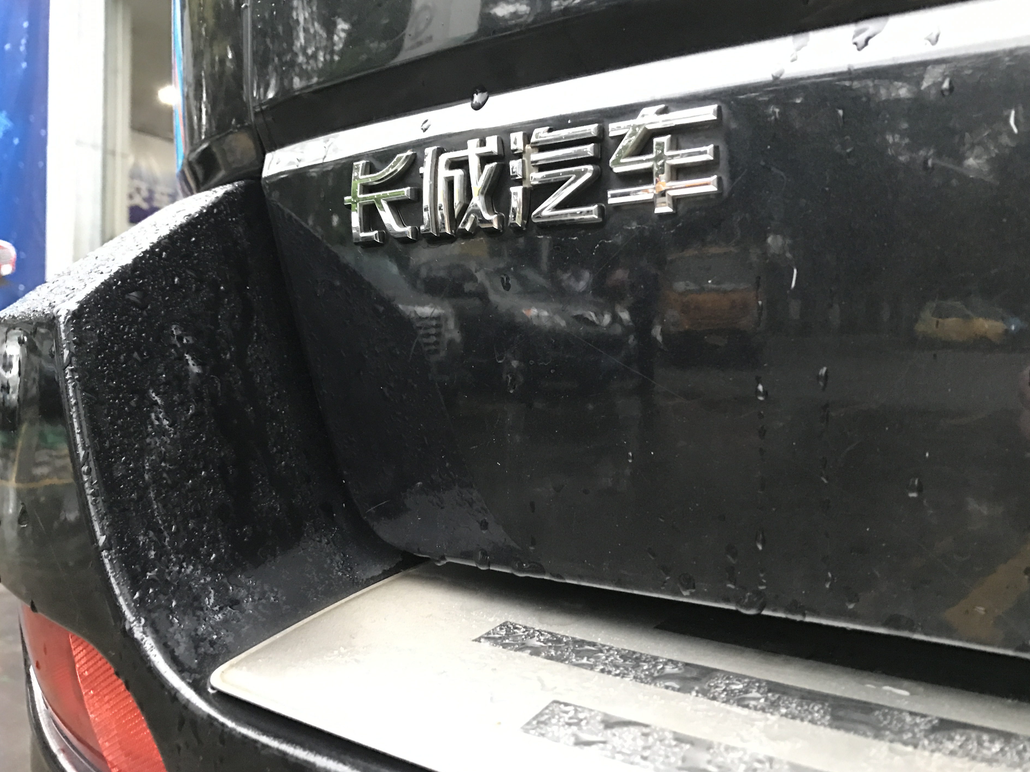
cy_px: 369
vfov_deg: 46.8
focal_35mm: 30
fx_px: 893
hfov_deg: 59.9
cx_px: 538
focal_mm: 3.99
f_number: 1.8
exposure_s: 1/7
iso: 80
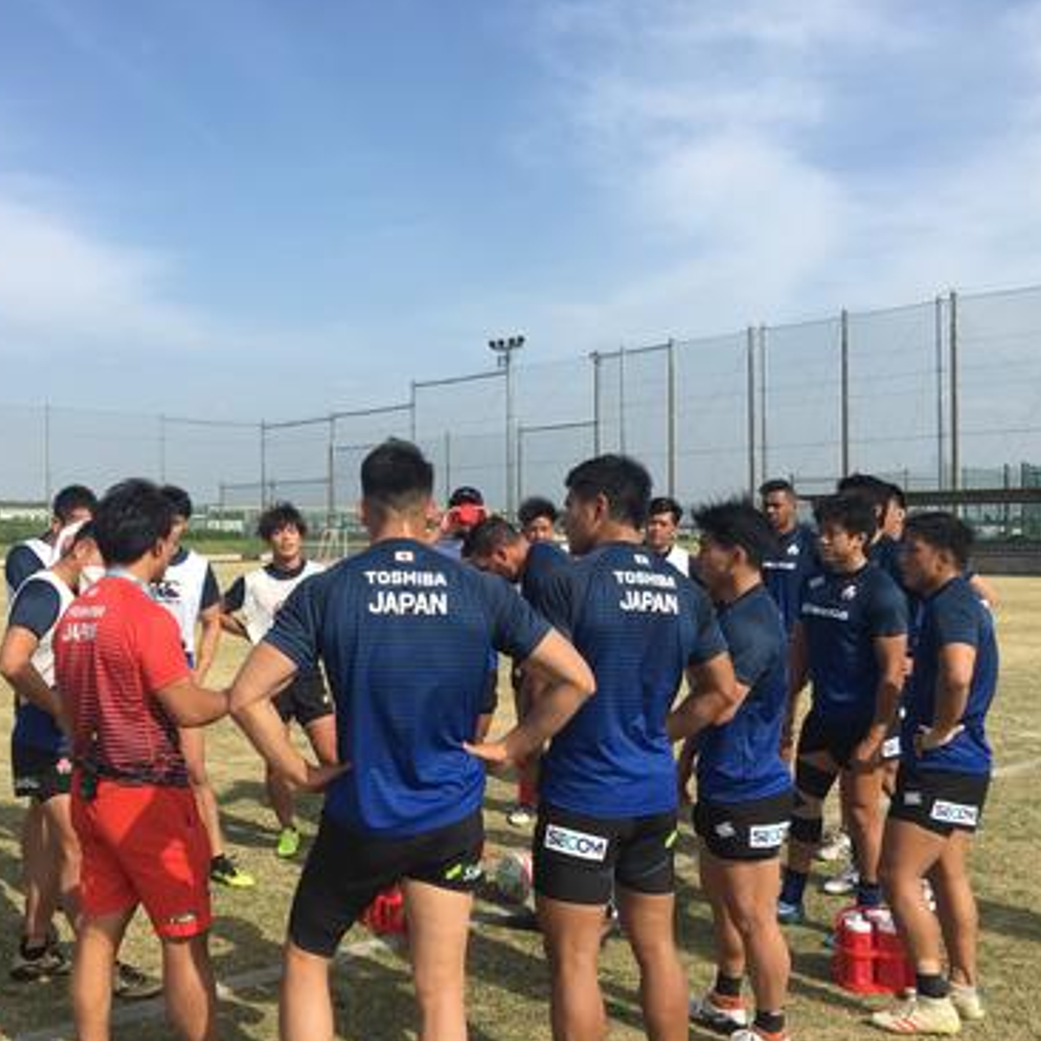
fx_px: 1191
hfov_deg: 46.8
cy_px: 519
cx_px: 398
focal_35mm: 35
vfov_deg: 47.2
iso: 25
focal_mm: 4.15
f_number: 2.2
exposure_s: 1/1479
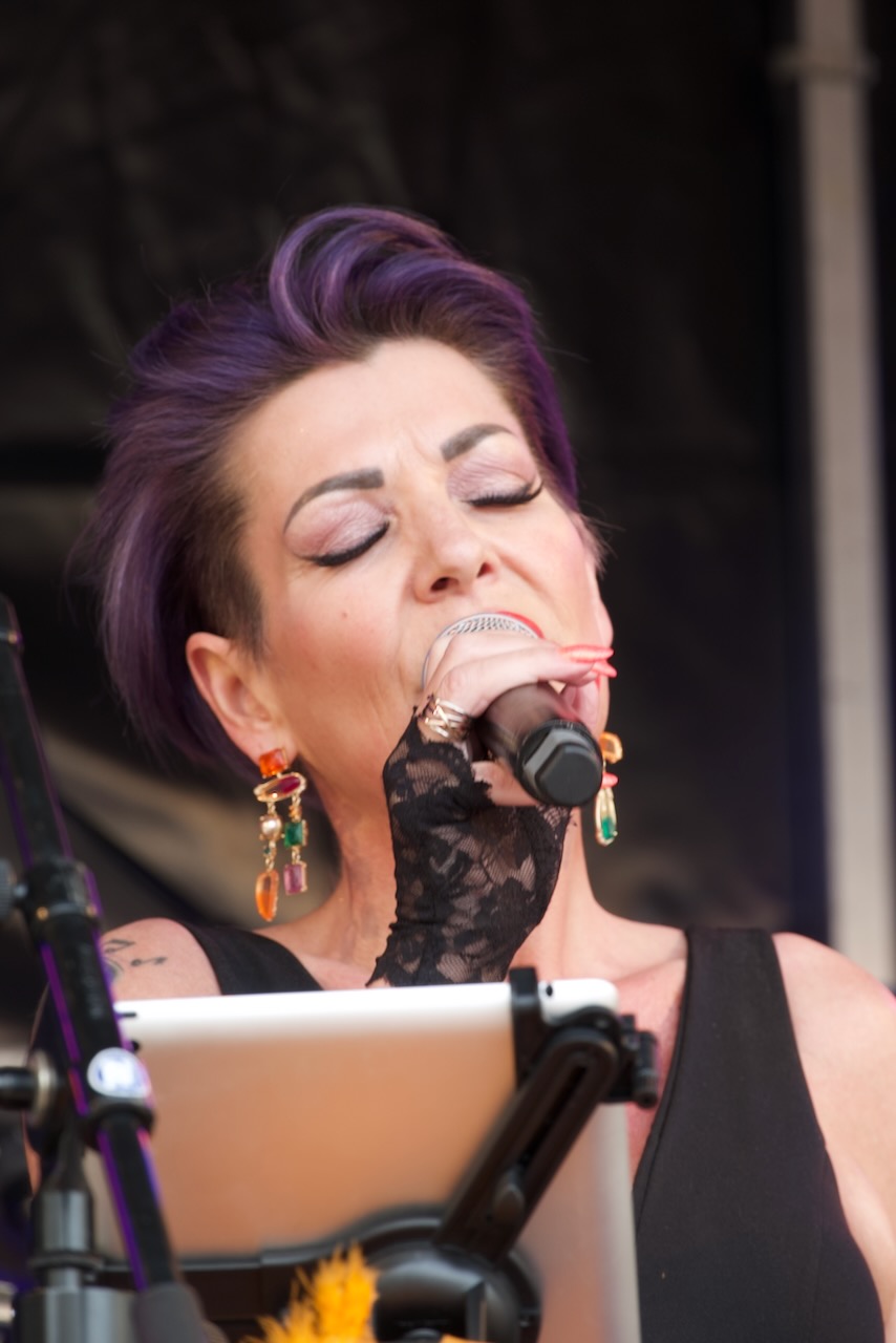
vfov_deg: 8.0
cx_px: 448
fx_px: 9551
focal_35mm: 256
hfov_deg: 5.4
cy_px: 672
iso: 100
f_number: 4
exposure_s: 1/50
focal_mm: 93.9
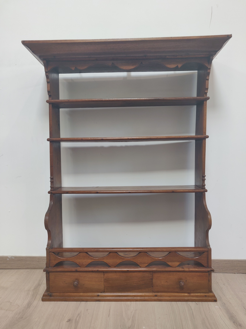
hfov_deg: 54.9
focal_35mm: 25
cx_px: 123
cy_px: 164
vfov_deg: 69.4
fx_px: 237
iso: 320
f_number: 1.7
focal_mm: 4.25
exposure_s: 1/50
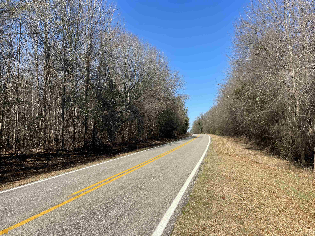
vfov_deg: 53.1
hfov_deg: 67.3
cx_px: 158
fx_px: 237
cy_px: 118
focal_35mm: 26
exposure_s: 1/2387
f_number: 1.6
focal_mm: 5.1
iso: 32
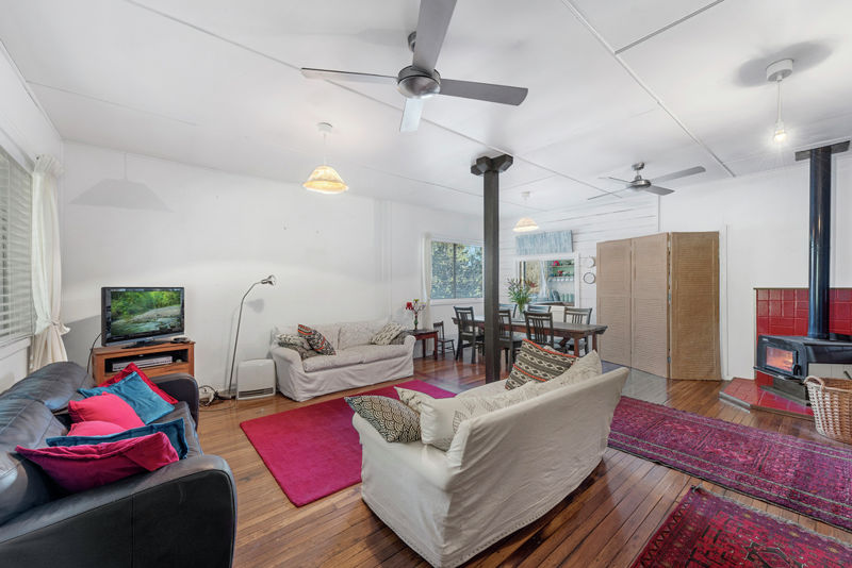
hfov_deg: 104.2
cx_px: 426
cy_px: 284
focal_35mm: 14
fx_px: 331
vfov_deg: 81.3
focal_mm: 14
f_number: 7.1
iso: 200
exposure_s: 1/4
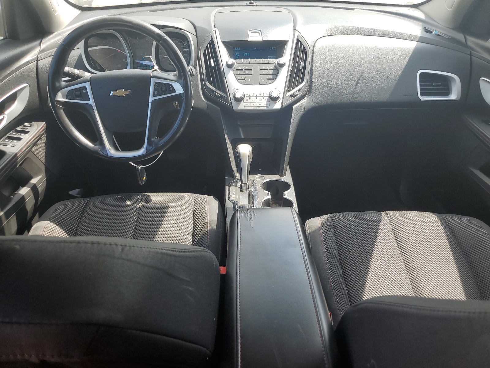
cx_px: 245
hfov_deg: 67.3
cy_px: 184
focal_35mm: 26
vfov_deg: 53.1
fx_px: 368
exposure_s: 1/417
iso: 50
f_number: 1.5
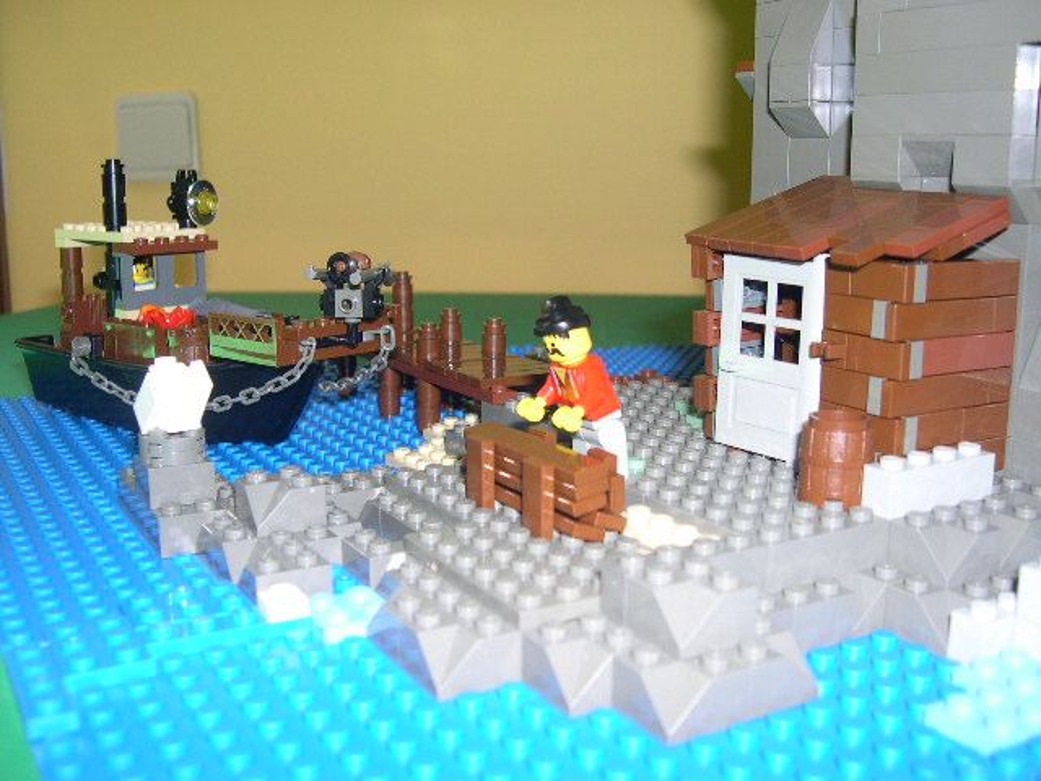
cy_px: 390
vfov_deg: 37.7
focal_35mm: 38
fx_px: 1143
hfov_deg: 49.0
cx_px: 520
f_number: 2.8
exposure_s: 1/60
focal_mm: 8
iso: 100
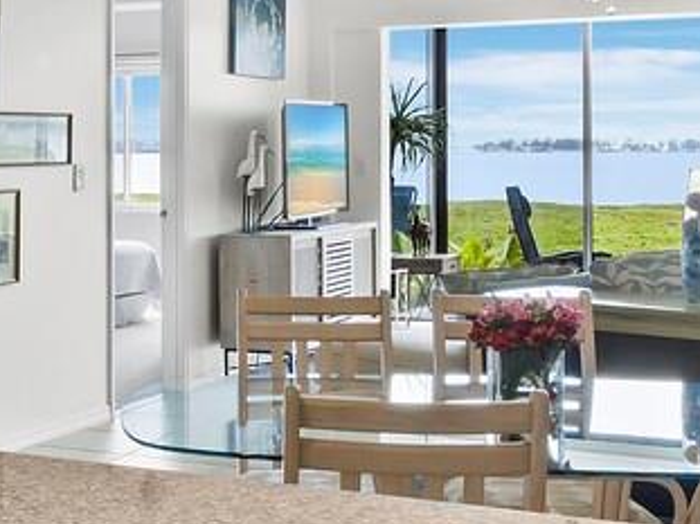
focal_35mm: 72
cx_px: -23
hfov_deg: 25.5
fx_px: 1455
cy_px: 124
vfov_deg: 20.3
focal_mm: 7
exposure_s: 1/2.5
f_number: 11
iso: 400
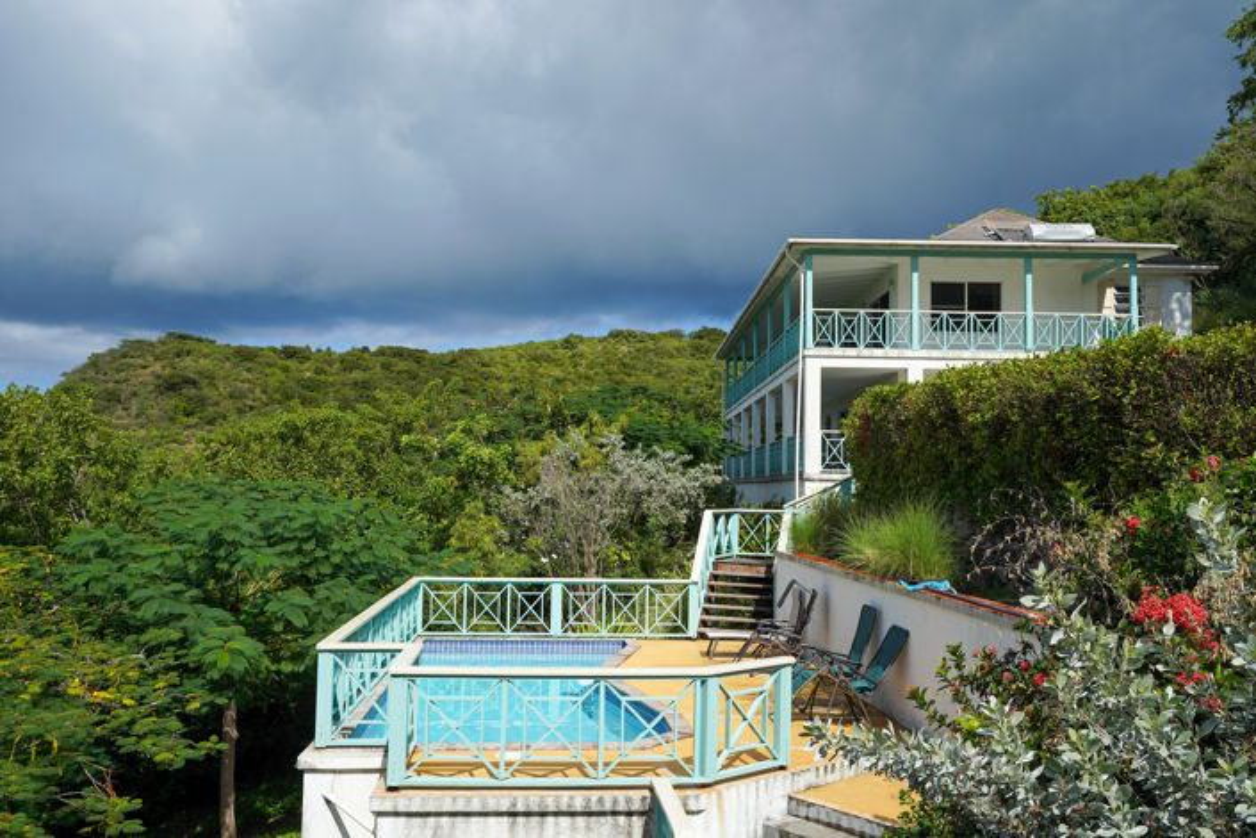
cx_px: 628
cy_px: 419
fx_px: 1047
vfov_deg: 43.6
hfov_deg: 61.9
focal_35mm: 30
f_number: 8
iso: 200
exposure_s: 1/800
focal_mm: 30
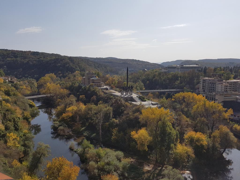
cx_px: 120
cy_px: 90
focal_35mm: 26
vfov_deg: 53.1
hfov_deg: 67.3
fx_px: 180
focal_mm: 4.2
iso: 50
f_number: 1.7
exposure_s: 1/5952
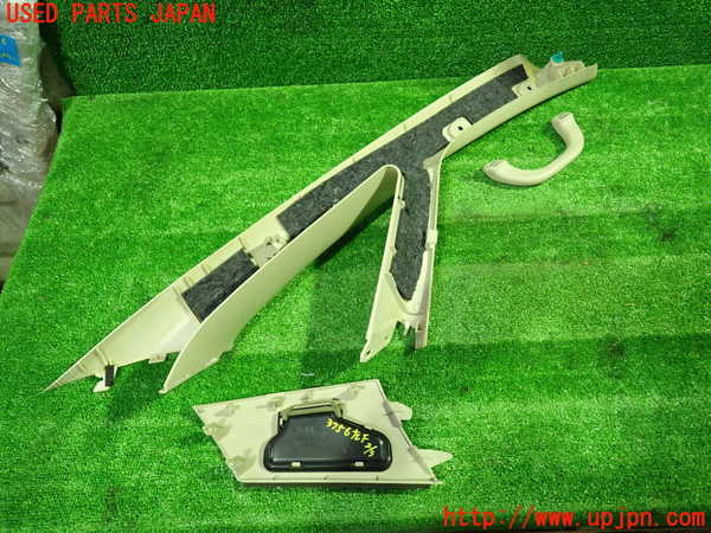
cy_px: 266
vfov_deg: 54.9
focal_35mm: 25
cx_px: 356
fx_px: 513
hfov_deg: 69.4
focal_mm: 4.5
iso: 640
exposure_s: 1/30
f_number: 2
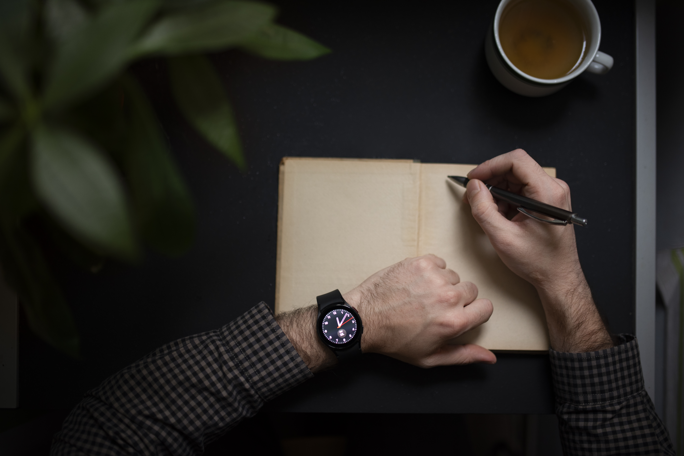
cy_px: 228
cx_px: 342
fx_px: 665
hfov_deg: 54.4
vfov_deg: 37.9
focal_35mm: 35
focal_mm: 35
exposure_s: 1/160
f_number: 1.4
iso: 320
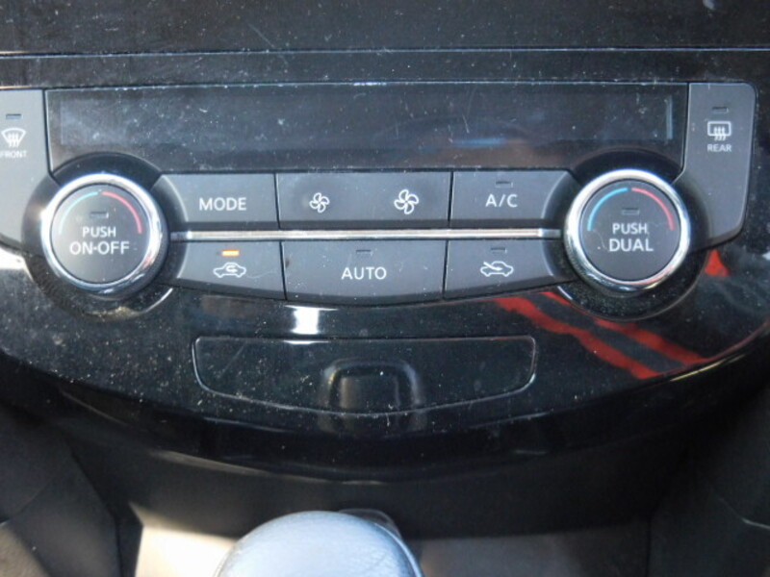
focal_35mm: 70
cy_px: 288
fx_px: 1557
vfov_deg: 21.0
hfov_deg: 27.8
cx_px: 385
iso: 800
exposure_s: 1/30
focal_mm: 12.6
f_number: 4.7
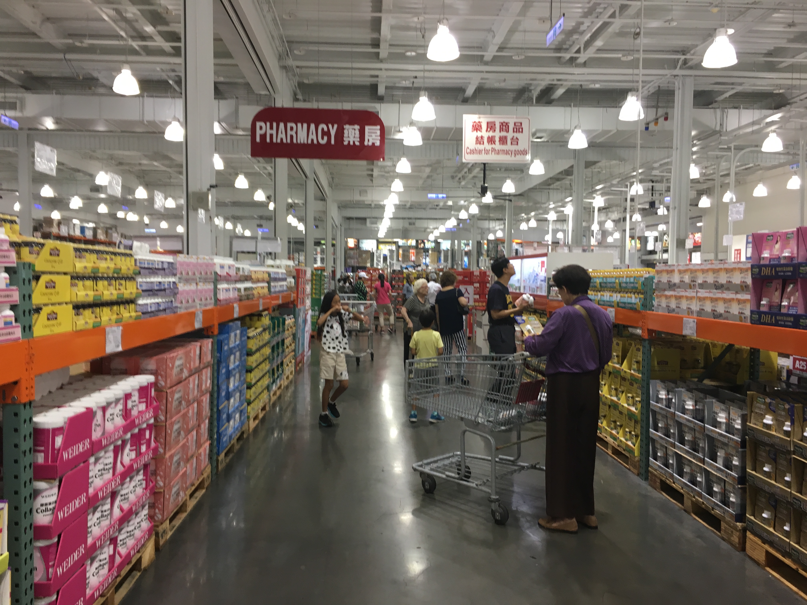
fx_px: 676
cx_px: 404
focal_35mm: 29
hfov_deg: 61.7
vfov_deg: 48.2
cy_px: 302
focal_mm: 4.15
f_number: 2.2
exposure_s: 1/30
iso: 50
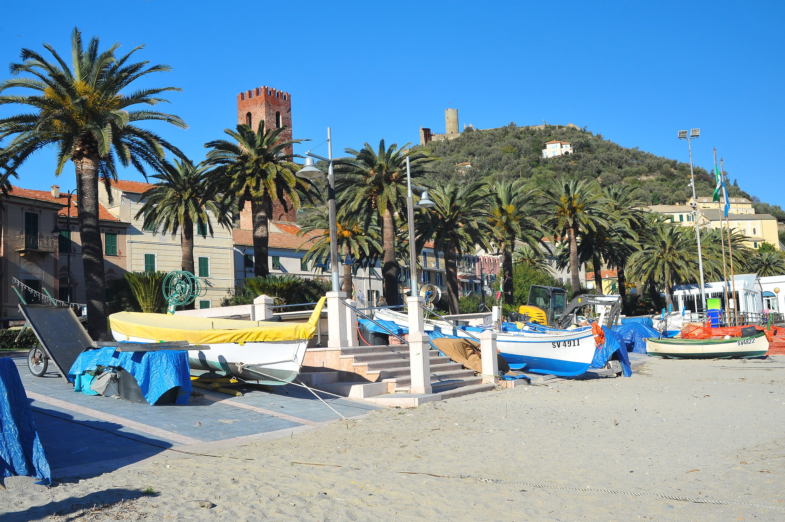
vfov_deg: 61.8
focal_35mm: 20
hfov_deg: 84.0
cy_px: 261
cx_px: 392
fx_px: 436
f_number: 16
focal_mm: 20
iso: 1250
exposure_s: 1/800
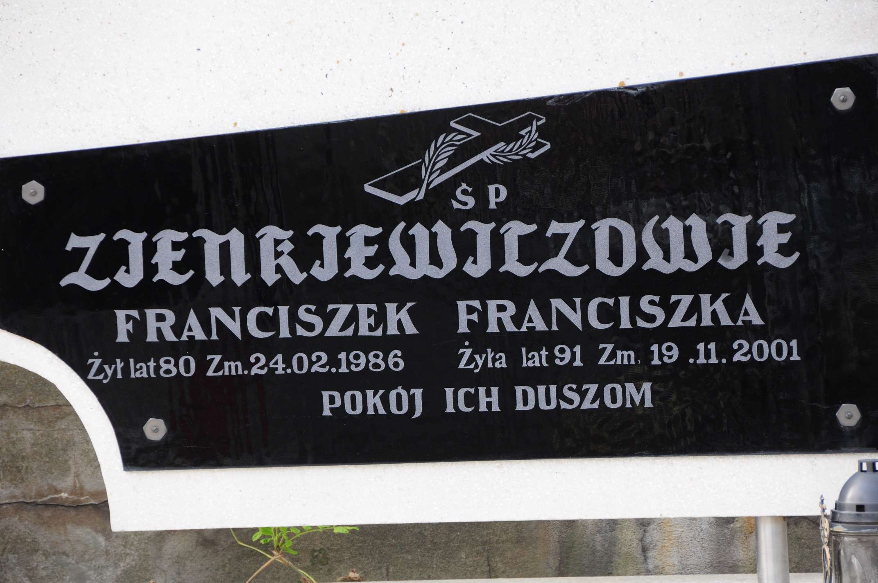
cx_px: 439
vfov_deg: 6.1
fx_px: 5481
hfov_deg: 9.2
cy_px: 292
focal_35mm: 225
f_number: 7.1
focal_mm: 150
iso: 500
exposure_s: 1/200
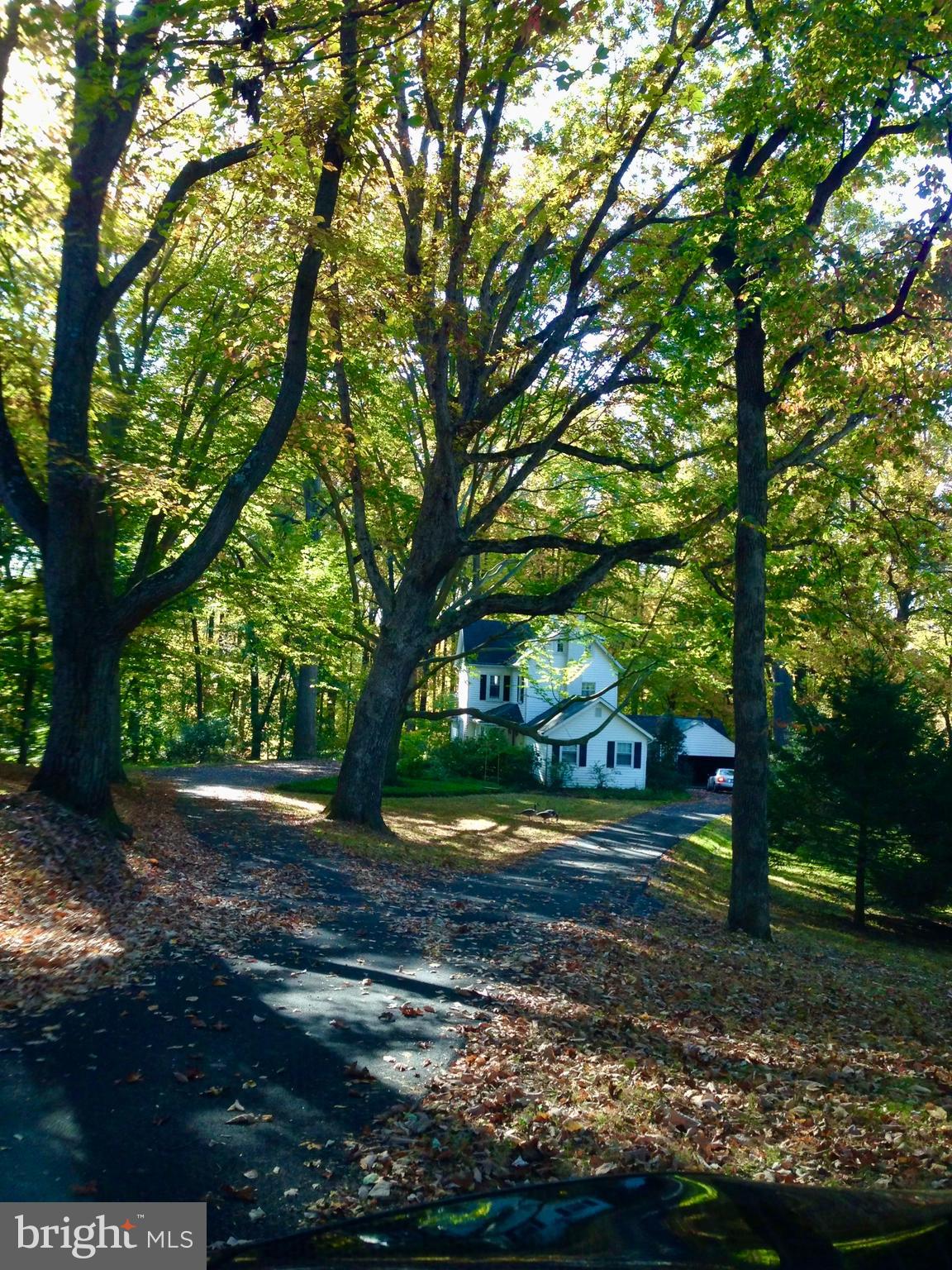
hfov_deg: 42.9
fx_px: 1210
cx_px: 476
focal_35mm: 33
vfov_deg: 55.4
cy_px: 635
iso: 80
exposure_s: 1/120
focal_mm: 4.12
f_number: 2.4
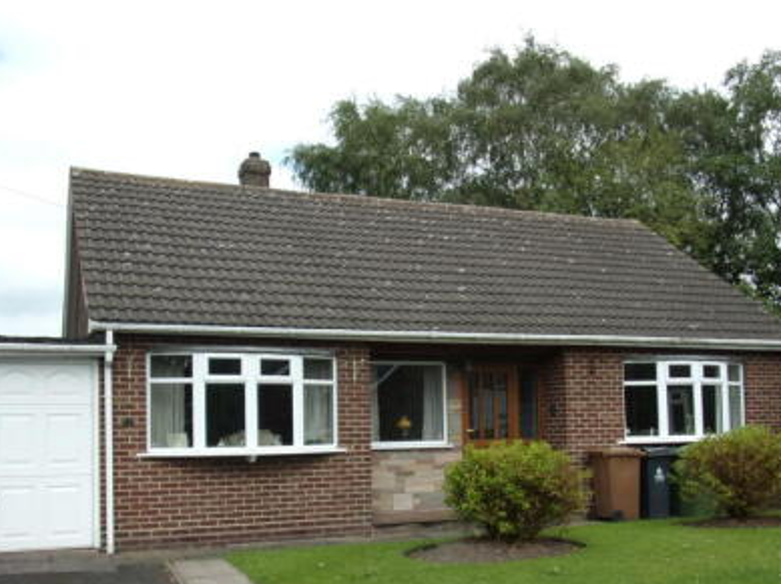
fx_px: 811
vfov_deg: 39.0
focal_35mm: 36
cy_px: 402
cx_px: 384
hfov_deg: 51.4
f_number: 3.3
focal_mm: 4.3
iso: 80
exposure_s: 1/550
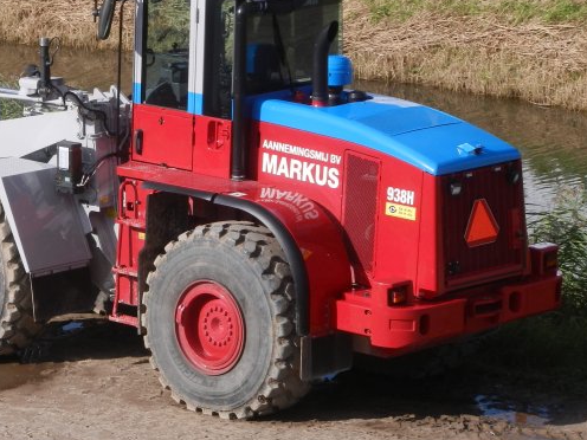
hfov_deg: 7.4
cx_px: 148
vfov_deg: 5.6
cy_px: 181
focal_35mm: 266
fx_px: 4511
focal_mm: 29.7
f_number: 5.3
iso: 160
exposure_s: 1/800
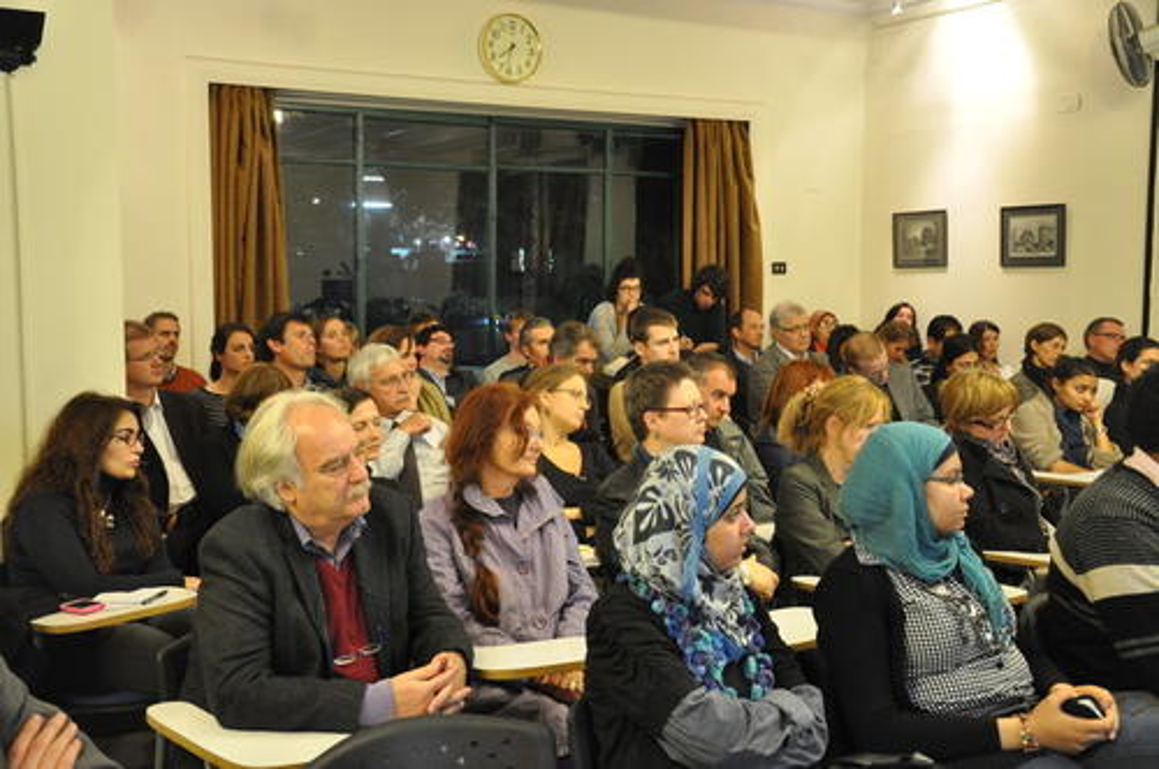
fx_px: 1350
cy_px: 384
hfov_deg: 46.5
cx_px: 580
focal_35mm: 42
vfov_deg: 31.8
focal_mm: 28
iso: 1600
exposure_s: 1/20
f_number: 4.5
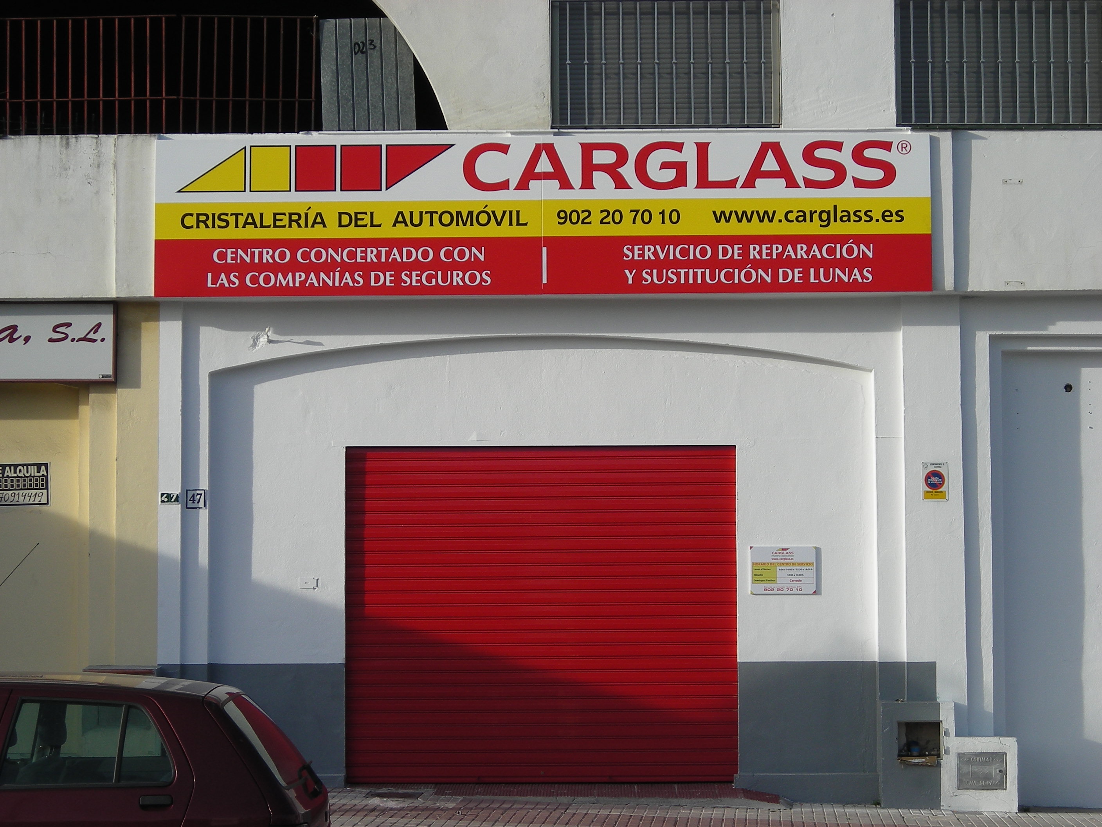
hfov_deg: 25.3
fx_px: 2451
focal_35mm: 77
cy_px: 414
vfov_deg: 19.1
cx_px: 551
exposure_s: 1/363
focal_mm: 12.7
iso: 50
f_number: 4.2
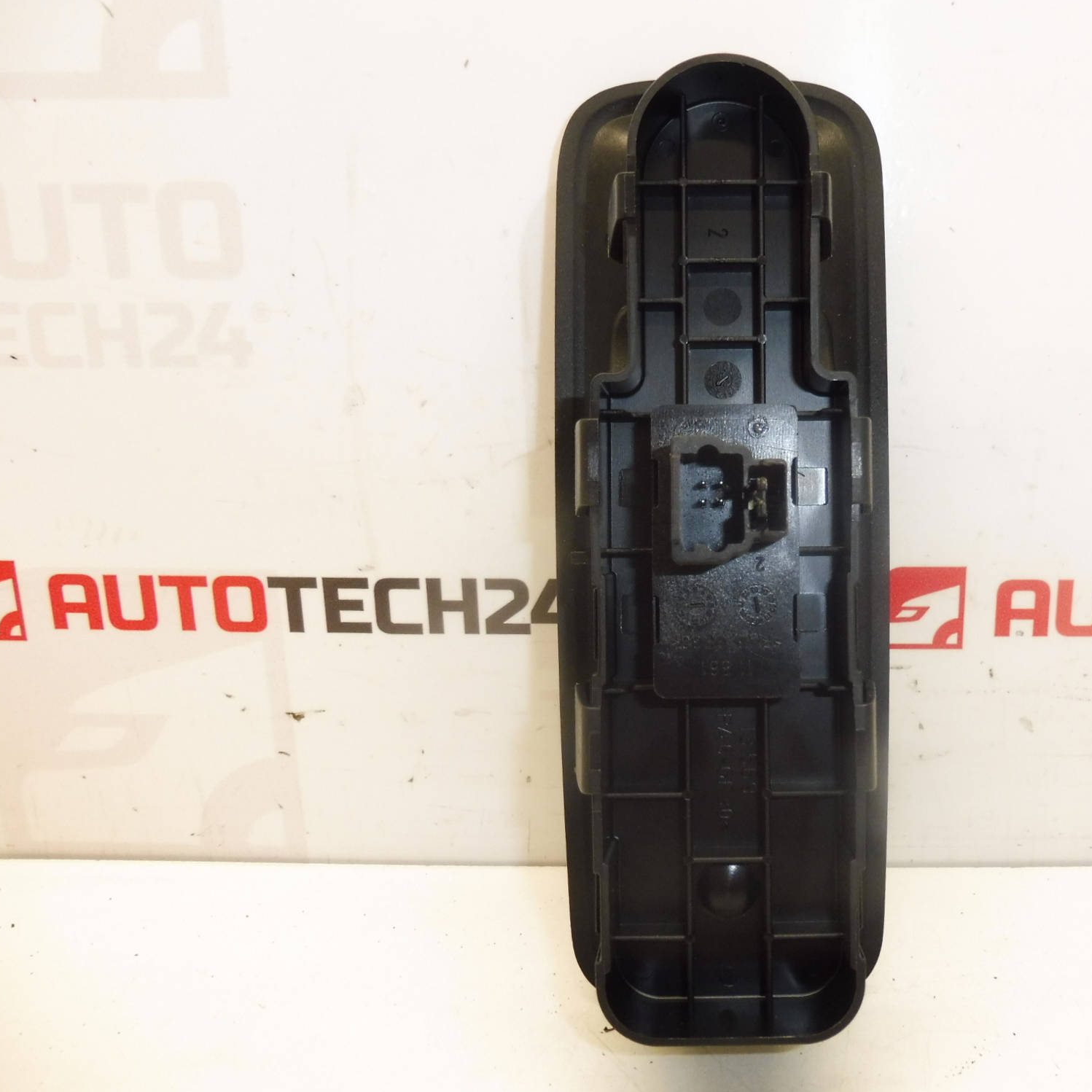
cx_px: 717
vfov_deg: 55.6
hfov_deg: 54.6
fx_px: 1035
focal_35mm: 29
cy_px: 534
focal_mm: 4.3
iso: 200
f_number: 3.5
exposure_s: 1/60
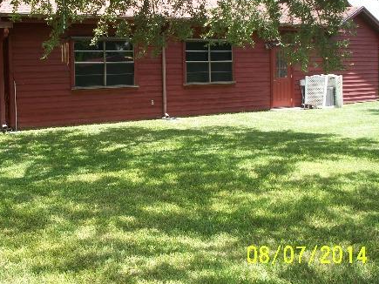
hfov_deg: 35.7
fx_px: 580
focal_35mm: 53
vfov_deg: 27.4
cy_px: 98
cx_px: 120
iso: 64
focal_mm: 7.54
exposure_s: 1/250
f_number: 2.8
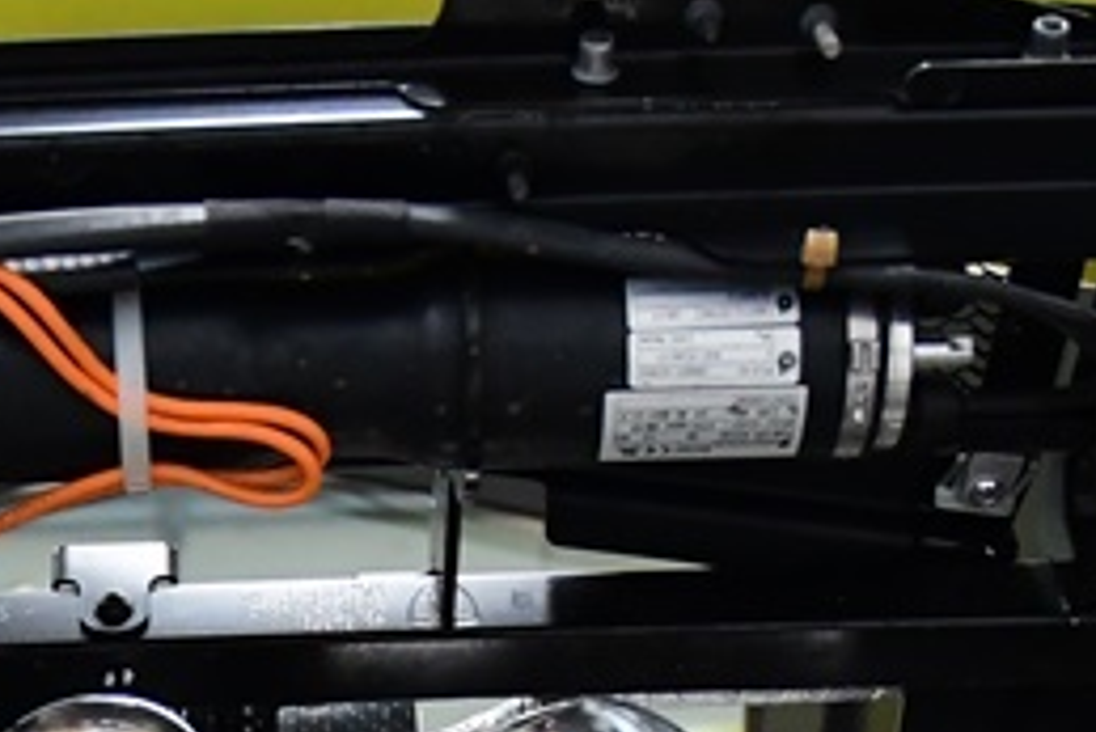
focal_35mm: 95
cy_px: 1229
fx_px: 2894
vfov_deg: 13.3
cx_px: 135
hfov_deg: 21.0
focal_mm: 16
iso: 2500
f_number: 2.8
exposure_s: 1/320
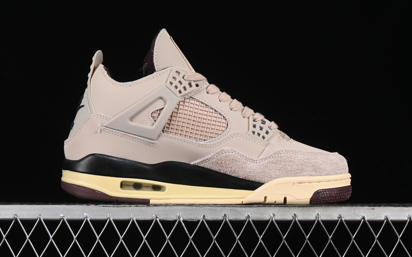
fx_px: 865
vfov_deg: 16.9
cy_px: 120
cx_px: 205
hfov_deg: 26.8
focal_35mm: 77
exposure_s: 1/80
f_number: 8
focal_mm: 50
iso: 160
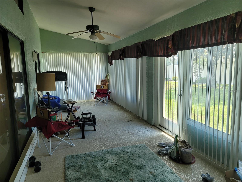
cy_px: 91
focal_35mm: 25
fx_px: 175
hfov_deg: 69.4
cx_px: 121
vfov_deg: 54.9
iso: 64
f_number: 1.8
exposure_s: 1/120
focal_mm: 7
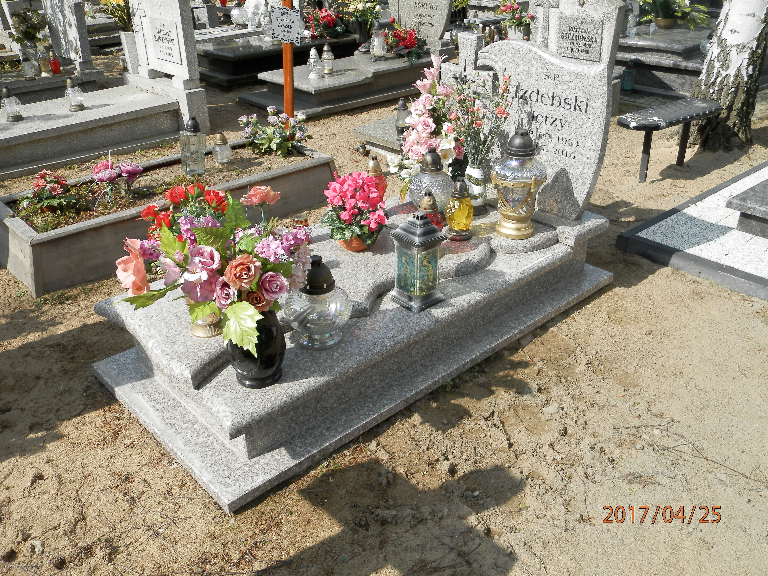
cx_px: 384
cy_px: 288
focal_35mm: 31
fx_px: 688
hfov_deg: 58.4
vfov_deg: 45.4
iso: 80
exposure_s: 1/800
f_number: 3.2
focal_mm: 5.5
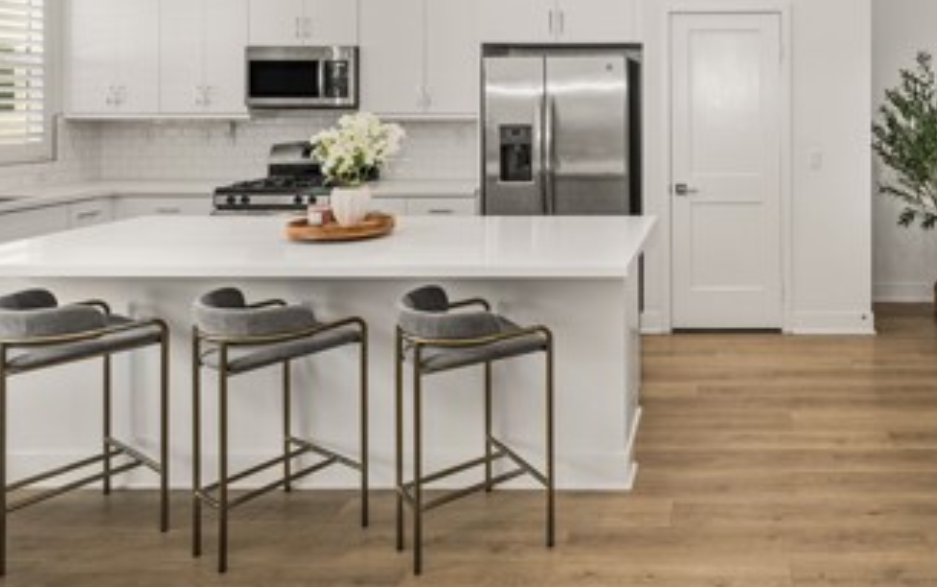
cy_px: 101
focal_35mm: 28
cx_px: 736
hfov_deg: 61.5
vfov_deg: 42.2
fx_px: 715
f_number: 5.6
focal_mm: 14
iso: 100
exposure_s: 1/15
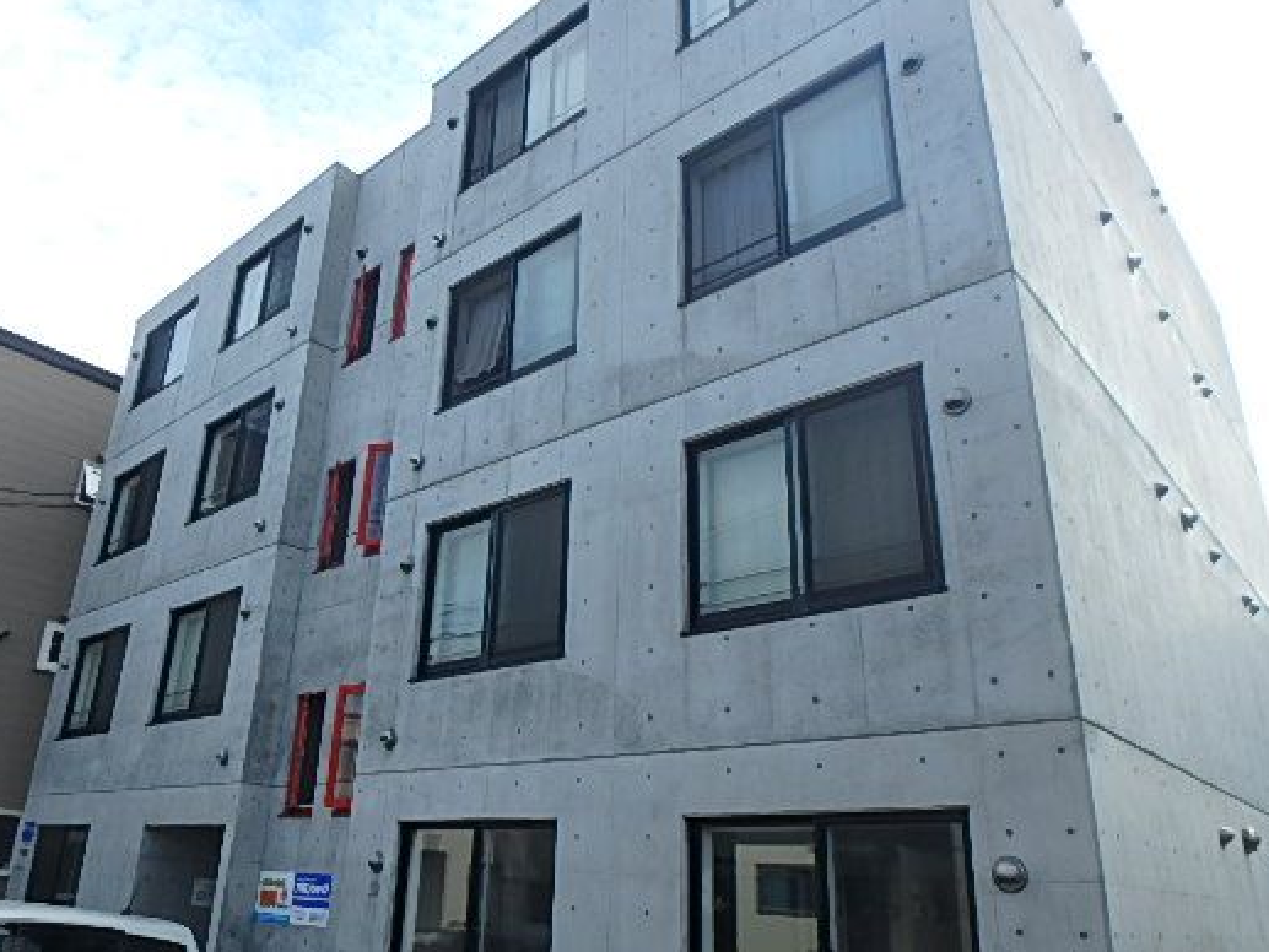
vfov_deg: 52.9
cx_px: 535
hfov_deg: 66.9
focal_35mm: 26
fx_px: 953
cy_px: 540
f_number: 3.5
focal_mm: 3.7
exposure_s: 1/800
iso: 125
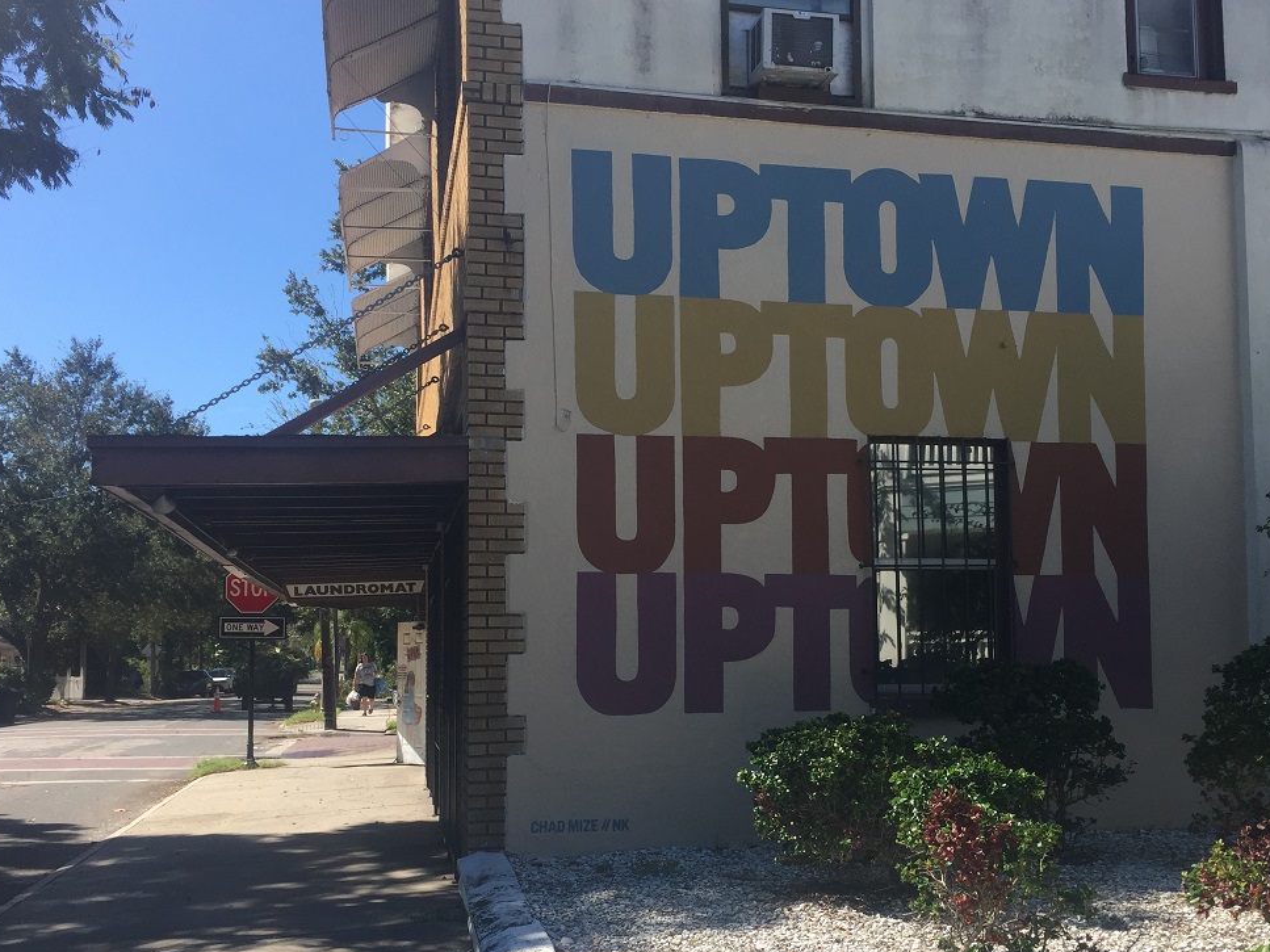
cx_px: 708
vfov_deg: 39.5
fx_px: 1321
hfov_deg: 51.2
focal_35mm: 36
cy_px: 570
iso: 32
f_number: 2.2
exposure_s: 1/1236
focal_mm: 4.15
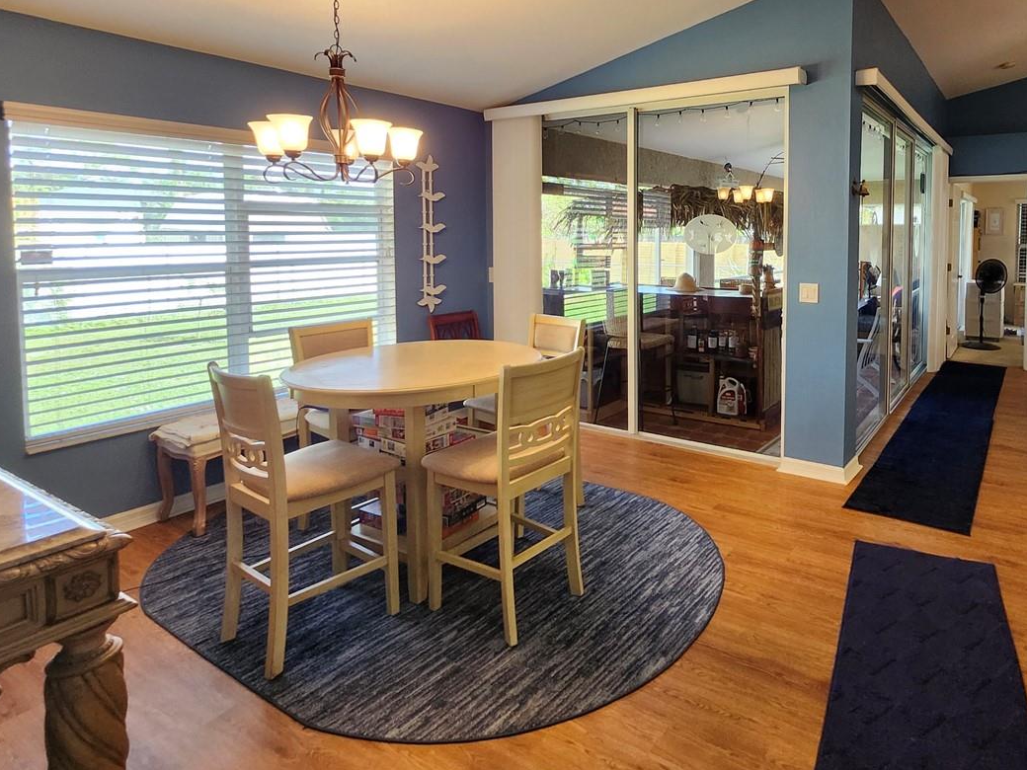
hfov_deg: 78.6
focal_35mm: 20
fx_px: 593
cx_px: 699
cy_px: 259
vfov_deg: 64.3
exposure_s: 1/60
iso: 160
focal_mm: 1.74
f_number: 2.2
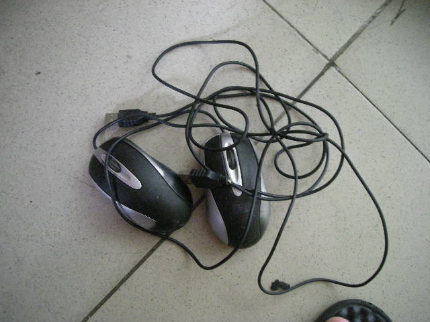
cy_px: 161
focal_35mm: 35
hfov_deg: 52.6
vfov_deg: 40.7
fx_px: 435
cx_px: 215
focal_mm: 5.7
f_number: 2.8
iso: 590
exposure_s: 1/8
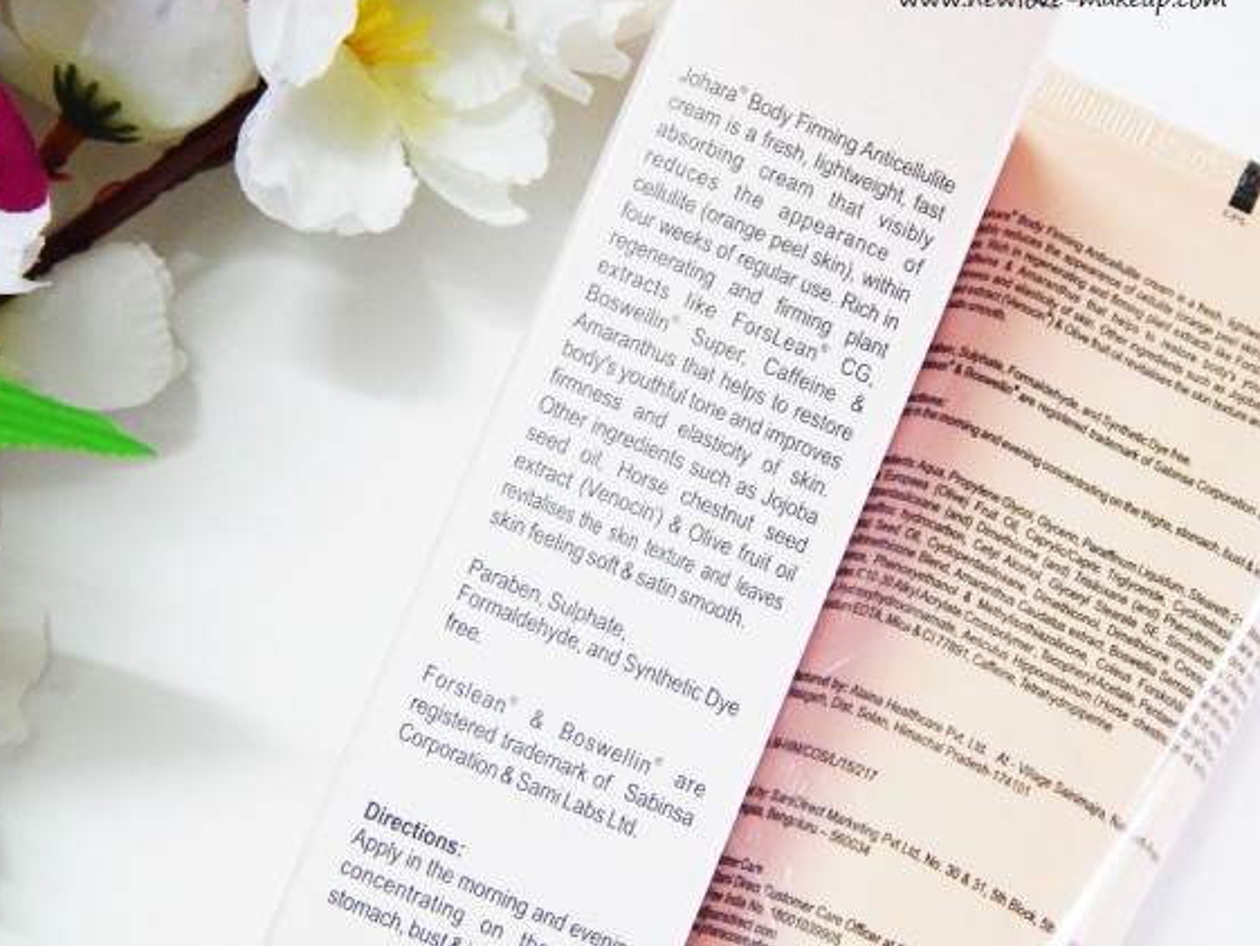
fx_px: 3349
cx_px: 642
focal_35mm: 92
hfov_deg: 21.3
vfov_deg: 16.1
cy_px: 481
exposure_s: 1/15
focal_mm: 15.3
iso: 560
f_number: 4.3
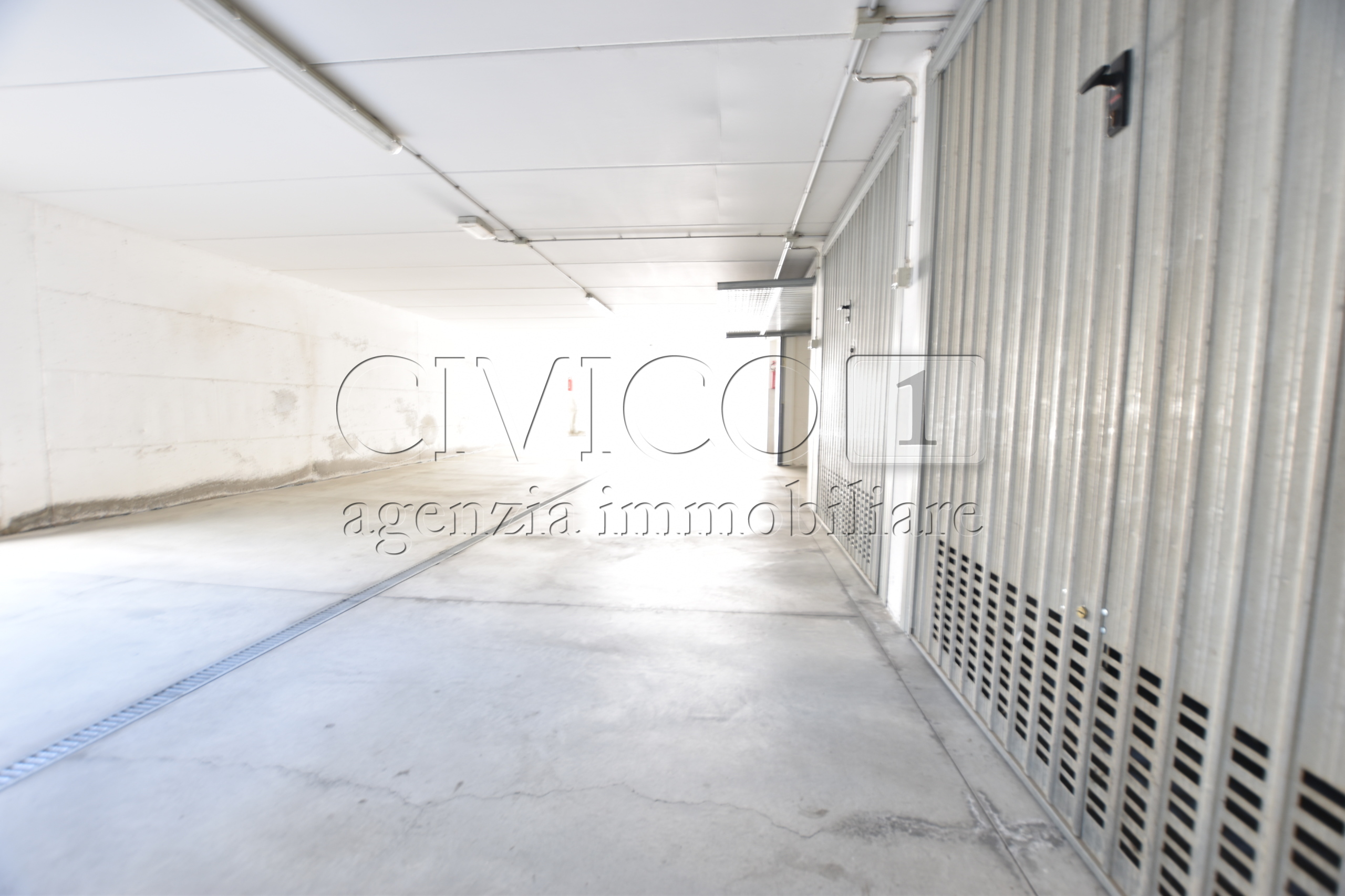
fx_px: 560
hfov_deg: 100.4
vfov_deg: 77.3
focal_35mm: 15
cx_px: 672
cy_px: 448
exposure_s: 1/2
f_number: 4.5
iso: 100
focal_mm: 10
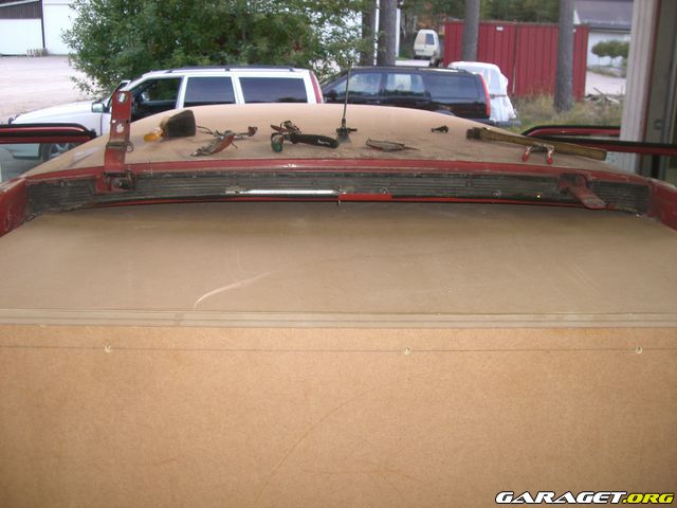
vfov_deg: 37.7
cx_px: 338
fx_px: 743
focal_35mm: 38
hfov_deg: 49.0
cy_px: 254
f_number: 2.7
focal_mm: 6.2
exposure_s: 1/60
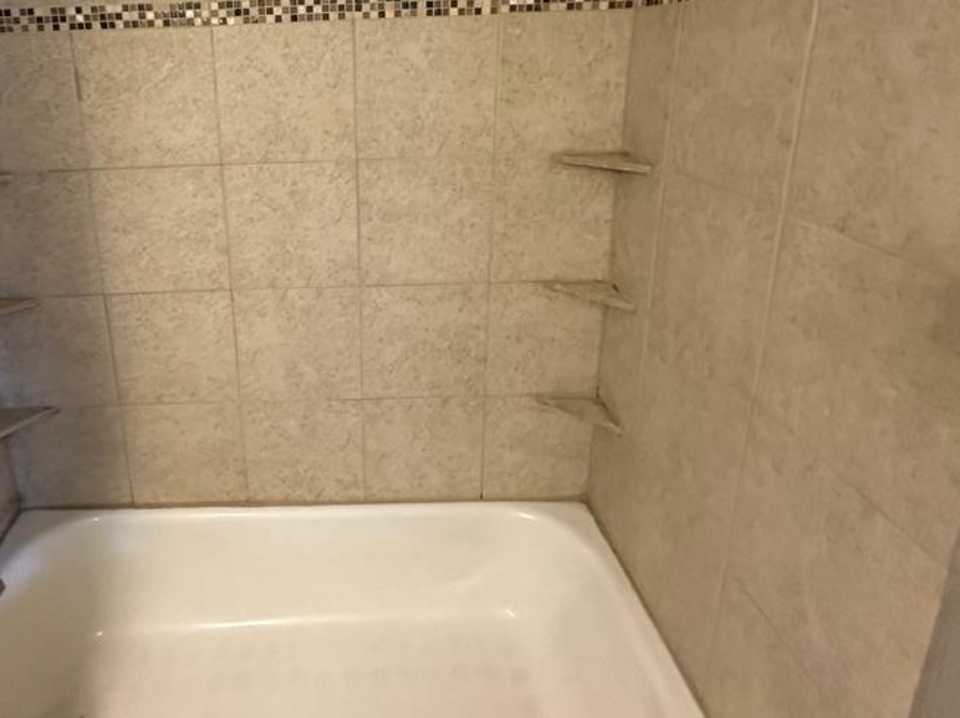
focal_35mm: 22
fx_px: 610
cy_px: 183
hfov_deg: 74.0
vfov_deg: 58.0
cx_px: 317
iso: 800
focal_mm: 2.22
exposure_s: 1/60
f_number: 2.2
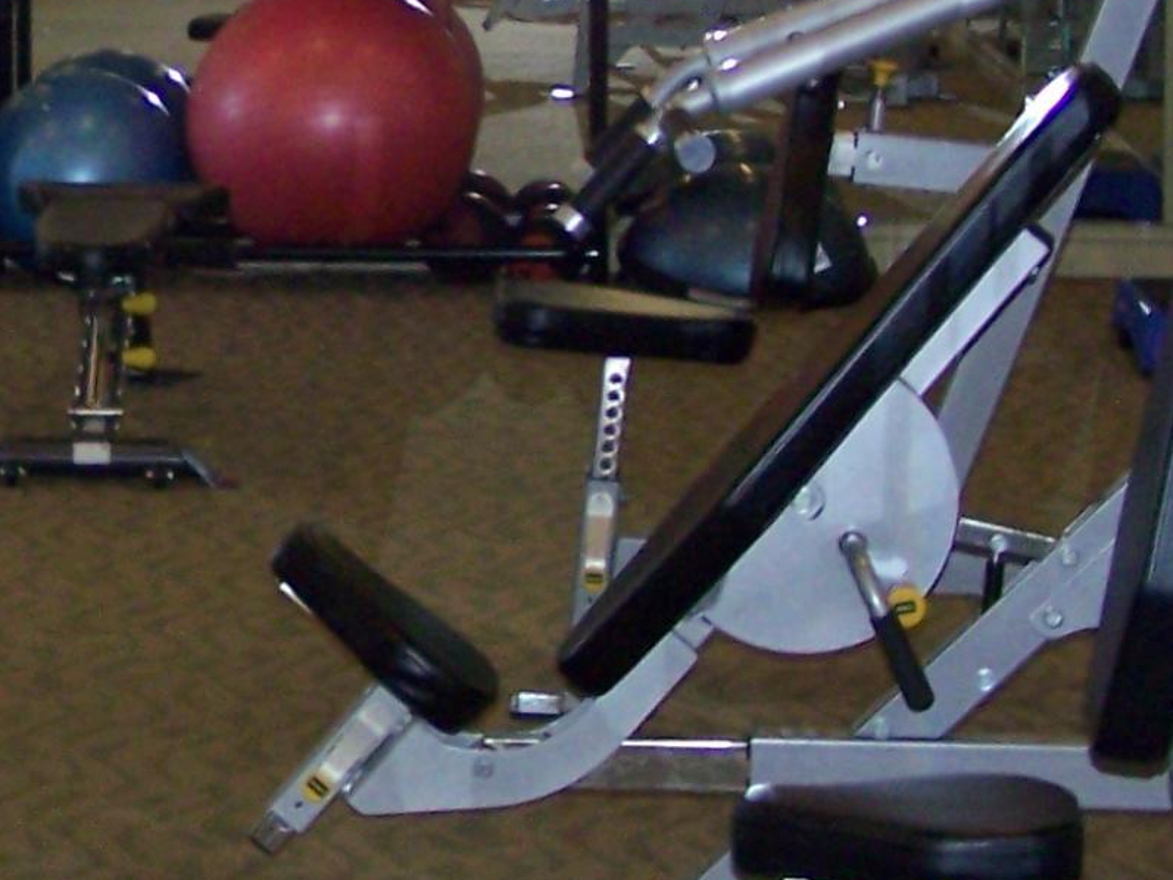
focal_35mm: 143
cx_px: -85
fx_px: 4846
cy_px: 84
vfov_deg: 10.3
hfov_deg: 13.5
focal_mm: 6.3
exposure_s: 1/60
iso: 160
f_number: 2.8
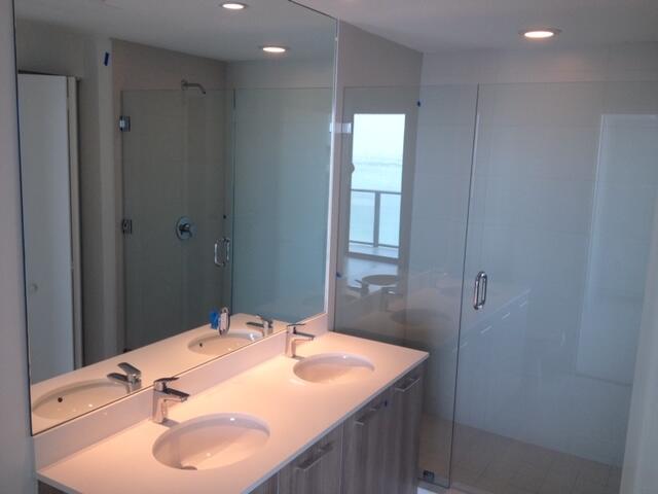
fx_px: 665
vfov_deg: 40.7
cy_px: 247
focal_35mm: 35
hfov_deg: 52.6
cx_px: 329
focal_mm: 4.28
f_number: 2.4
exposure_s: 1/60
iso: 50
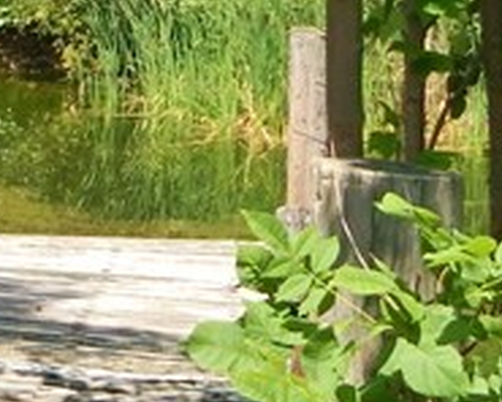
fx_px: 1768
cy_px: 84
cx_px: -518
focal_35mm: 119
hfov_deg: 13.7
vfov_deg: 12.9
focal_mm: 4
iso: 125
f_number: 3
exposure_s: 1/800
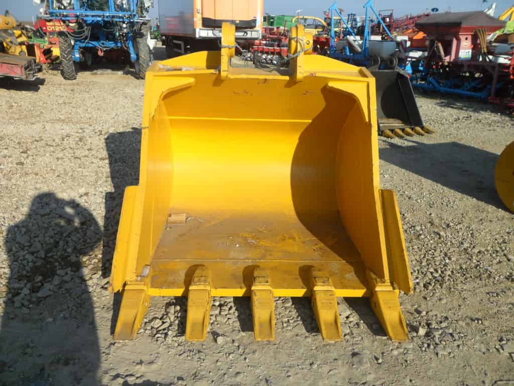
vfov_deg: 51.4
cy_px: 193
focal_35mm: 27
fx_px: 401
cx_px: 257
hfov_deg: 65.3
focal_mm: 4.9
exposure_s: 1/125
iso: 80
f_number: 8.9
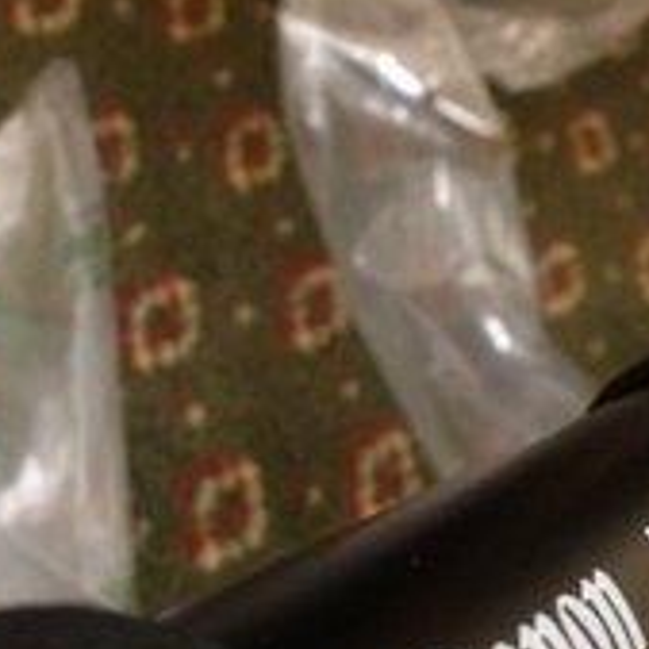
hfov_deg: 17.0
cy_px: 505
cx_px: 403
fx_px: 2164
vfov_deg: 16.9
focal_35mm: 102
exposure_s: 1/20
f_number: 2.4
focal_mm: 4.13
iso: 320
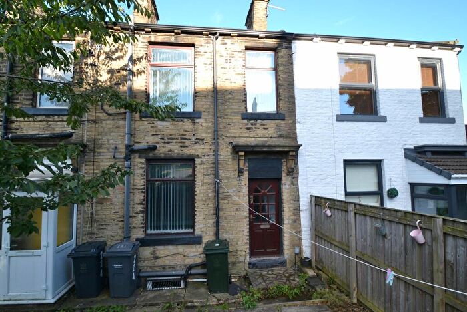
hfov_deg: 90.0
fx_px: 234
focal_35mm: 18
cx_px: 234
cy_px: 156
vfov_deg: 67.4
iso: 160
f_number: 5.6
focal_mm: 12
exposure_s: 1/125
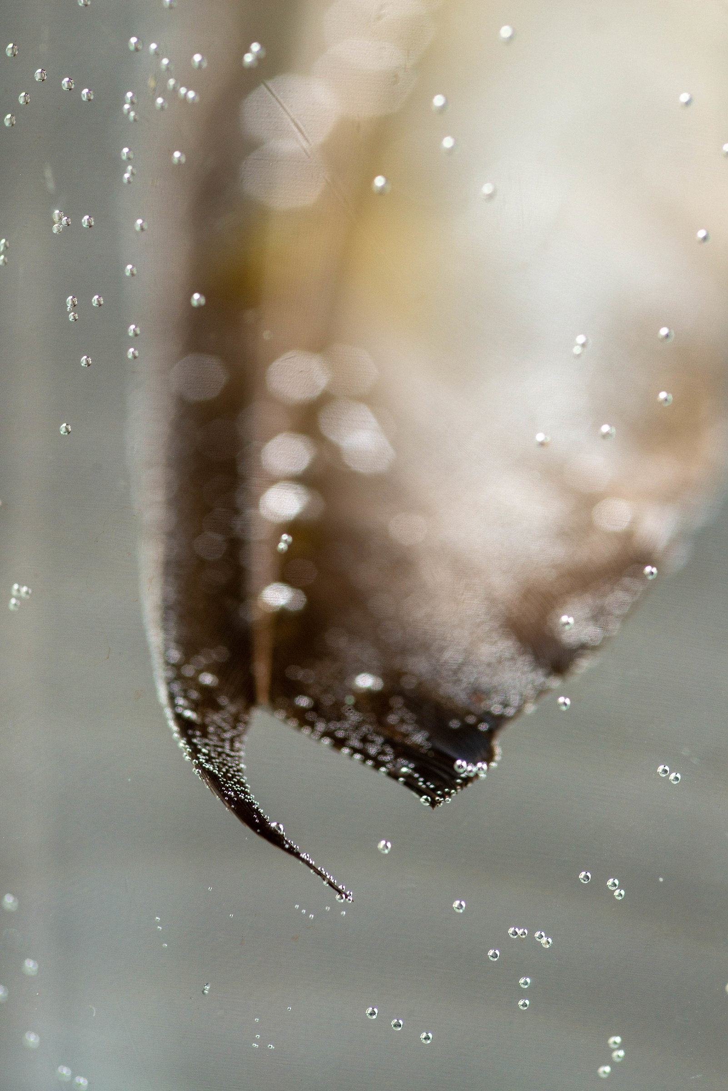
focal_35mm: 60
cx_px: 364
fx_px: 1818
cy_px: 546
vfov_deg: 33.4
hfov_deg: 22.6
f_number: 8
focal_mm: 60
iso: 400
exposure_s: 1/50
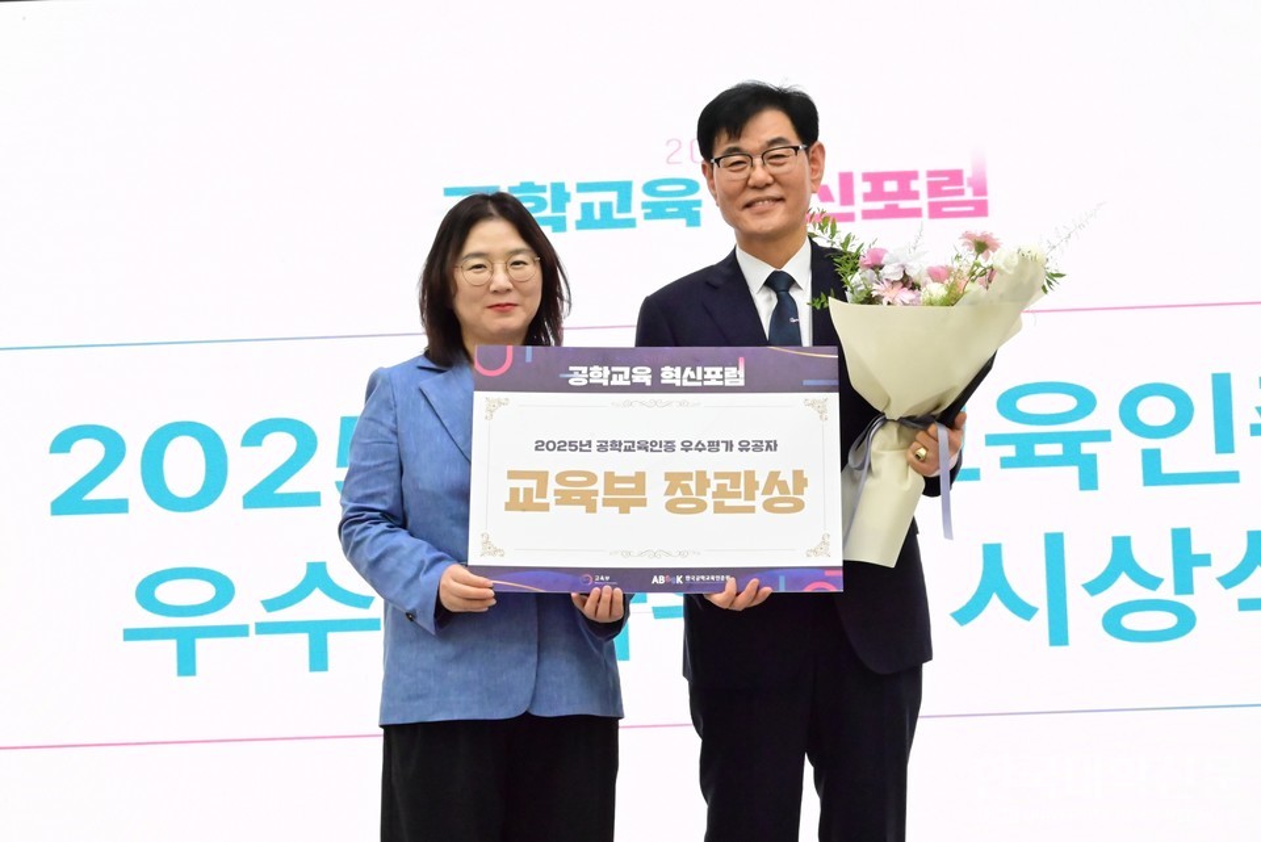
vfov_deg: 20.0
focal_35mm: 68
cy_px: 421
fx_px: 2383
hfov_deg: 29.6
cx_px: 630
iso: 18000
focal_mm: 68
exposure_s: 1/80
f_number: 22
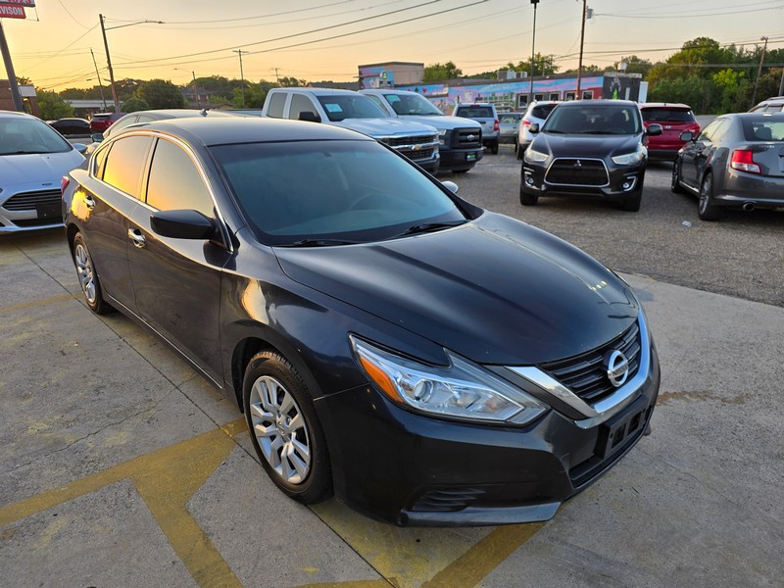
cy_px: 294
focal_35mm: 23
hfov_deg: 73.9
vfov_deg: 58.9
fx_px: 521
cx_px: 392
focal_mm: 6.3
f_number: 1.7
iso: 25
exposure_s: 1/180
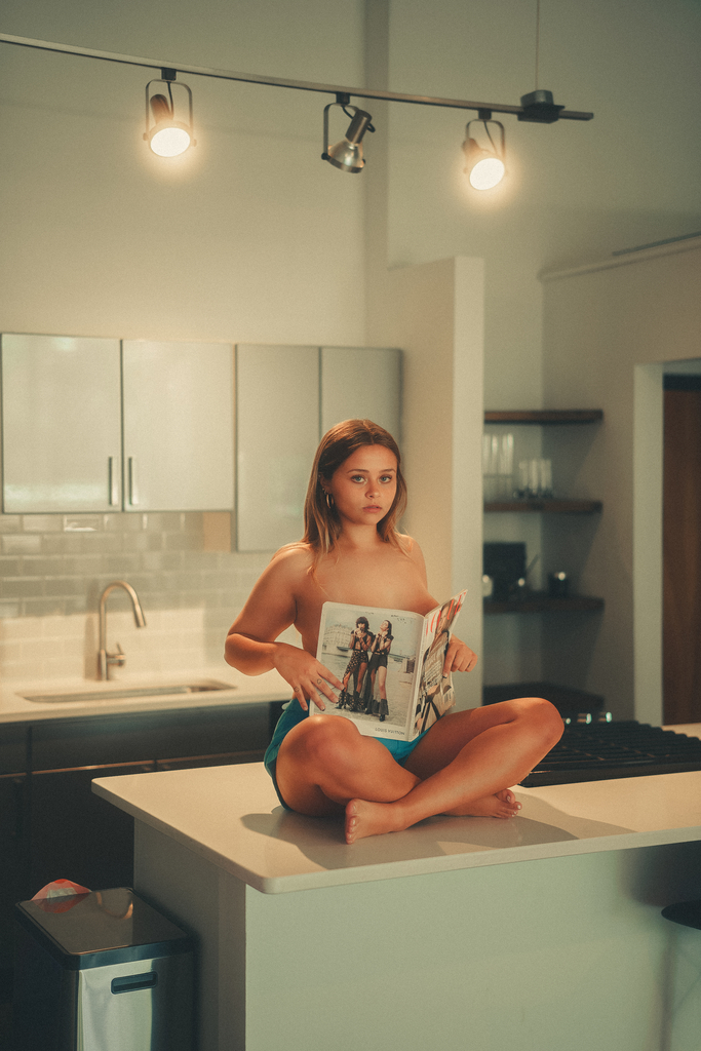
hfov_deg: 27.0
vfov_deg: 39.6
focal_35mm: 50
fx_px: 1460
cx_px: 350
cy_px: 526
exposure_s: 1/125
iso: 100
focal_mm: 50
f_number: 1.4
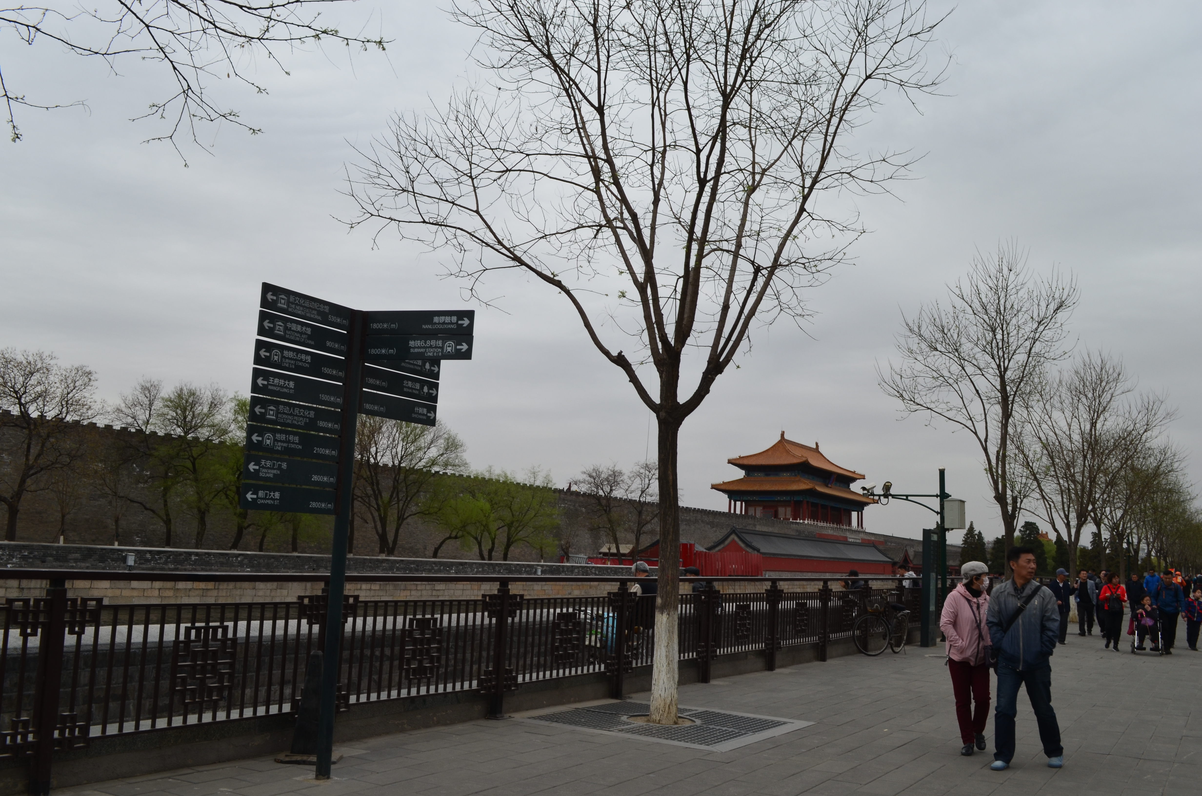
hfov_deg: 57.3
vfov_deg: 39.8
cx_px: 601
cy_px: 398
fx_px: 1100
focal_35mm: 33
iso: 200
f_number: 11
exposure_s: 1/125
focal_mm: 22
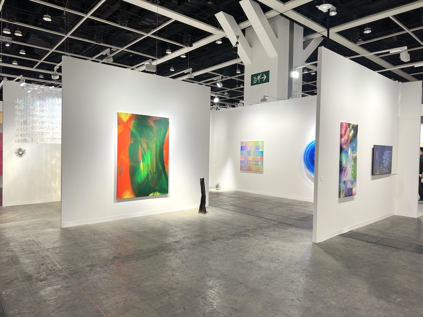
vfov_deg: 56.8
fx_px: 293
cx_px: 212
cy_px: 158
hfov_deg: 71.6
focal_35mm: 24
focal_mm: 6.86
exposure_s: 1/100
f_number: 1.78
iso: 125
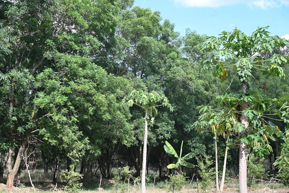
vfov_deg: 21.9
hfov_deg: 32.4
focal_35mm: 62
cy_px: 96
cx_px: 144
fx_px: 498
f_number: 6
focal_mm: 62
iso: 200
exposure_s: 1/250
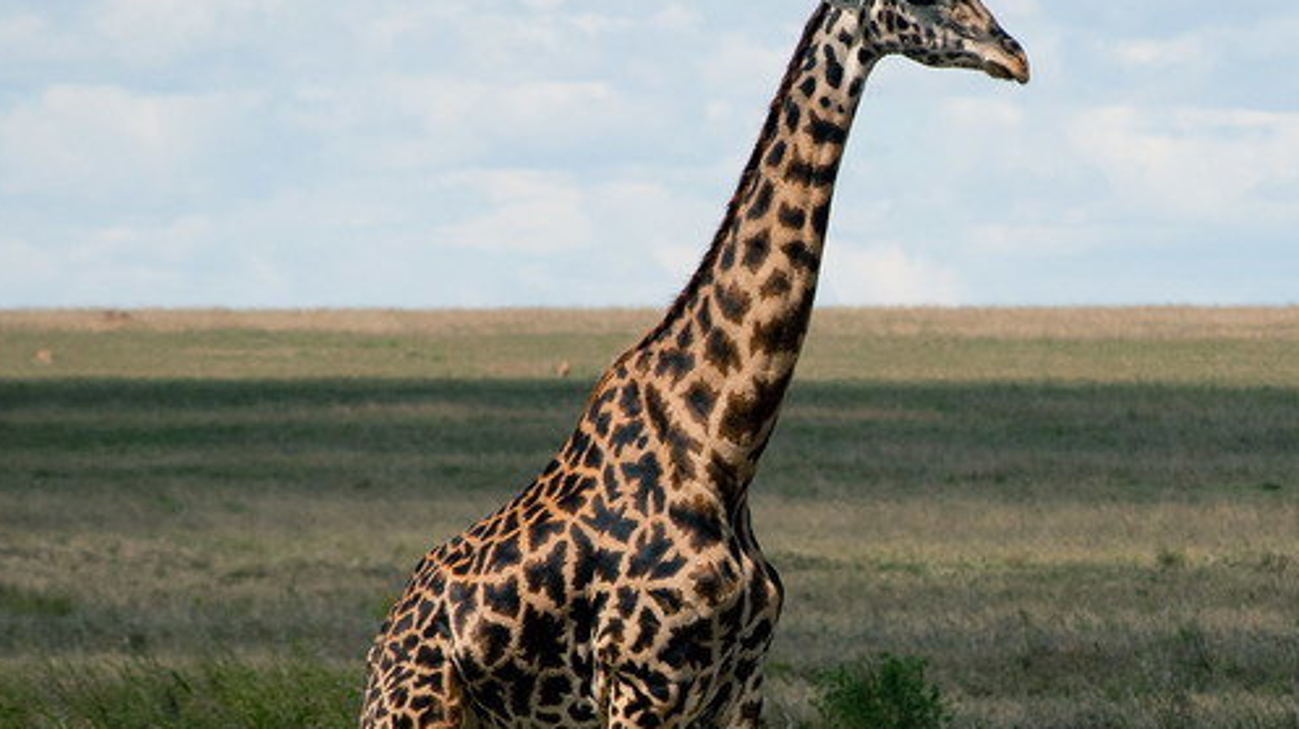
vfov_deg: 2.0
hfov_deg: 3.6
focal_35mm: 607
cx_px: 1051
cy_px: 468
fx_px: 20898
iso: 200
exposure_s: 1/1000
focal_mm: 200
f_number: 6.3
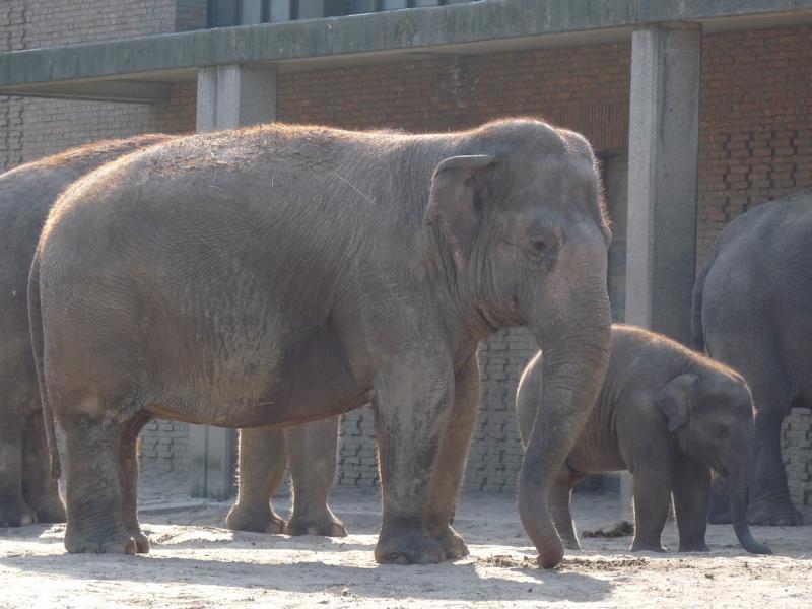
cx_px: 406
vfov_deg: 5.4
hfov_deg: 7.2
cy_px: 304
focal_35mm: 277
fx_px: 6498
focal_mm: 34.9
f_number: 4
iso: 100
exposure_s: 1/200
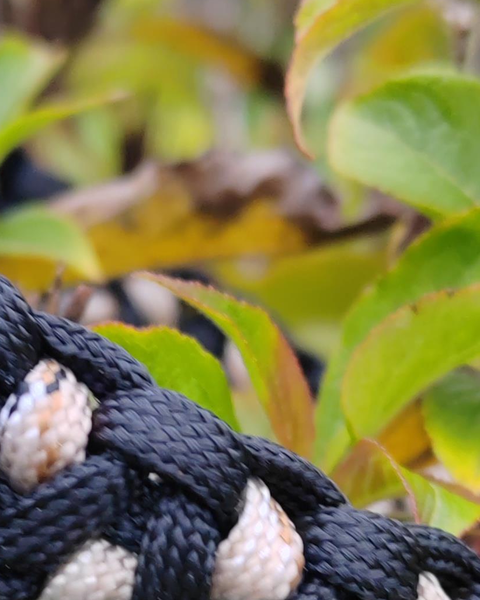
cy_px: 592
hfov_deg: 14.6
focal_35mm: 105
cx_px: 134
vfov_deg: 17.9
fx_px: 1865
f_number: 1.9
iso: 100
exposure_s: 1/130
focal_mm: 5.52
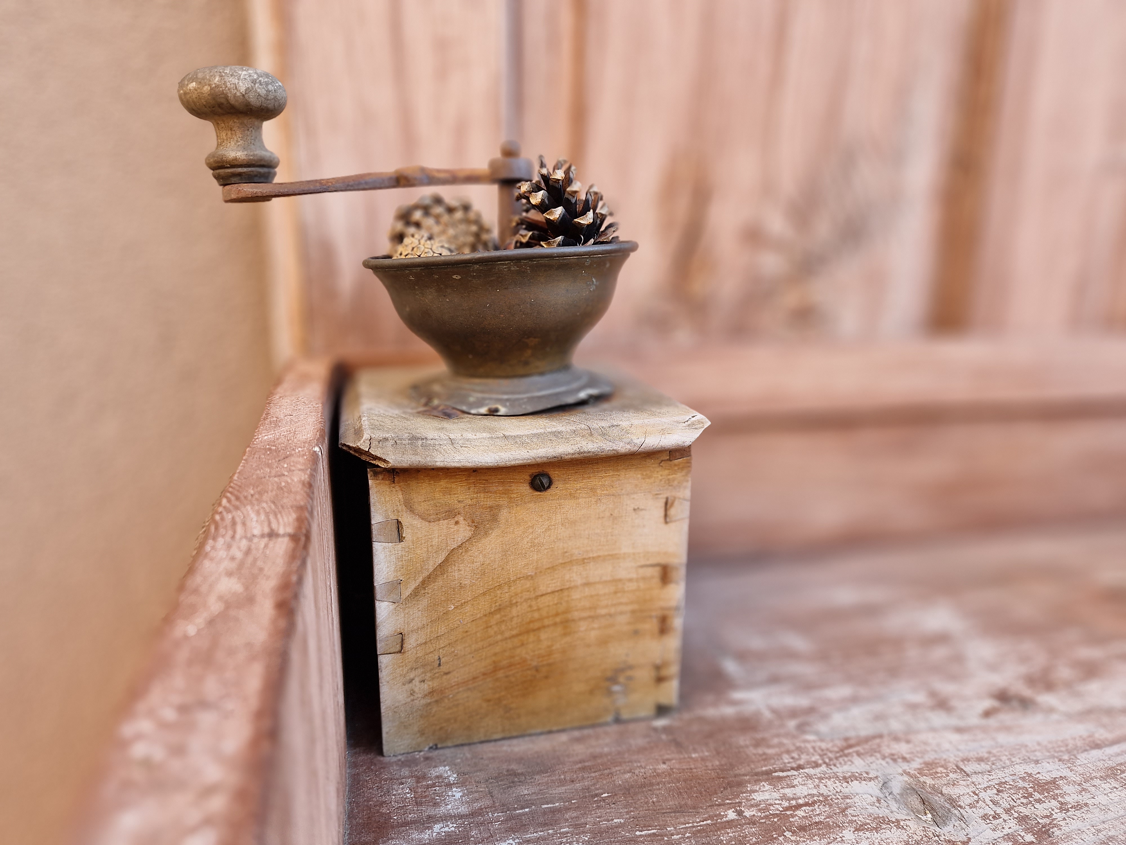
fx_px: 748
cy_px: 422
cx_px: 563
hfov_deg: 73.9
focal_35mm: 23
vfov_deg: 58.9
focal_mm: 6.4
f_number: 1.8
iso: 50
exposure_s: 1/100
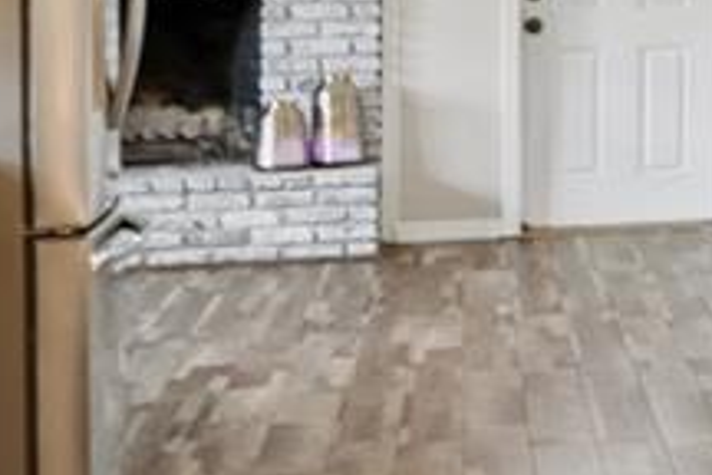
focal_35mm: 111
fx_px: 2195
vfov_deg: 12.2
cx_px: 1780
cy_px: -3
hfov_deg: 13.1
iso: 100
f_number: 7.1
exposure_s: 1/20
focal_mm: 10
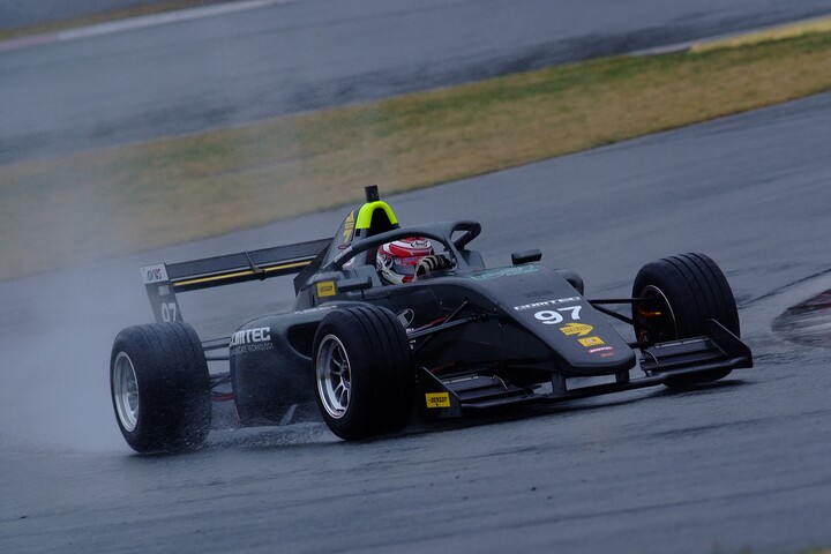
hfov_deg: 4.6
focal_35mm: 450
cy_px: 277
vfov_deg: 3.1
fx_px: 10387
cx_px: 416
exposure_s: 1/500
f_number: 5.6
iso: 200
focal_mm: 300
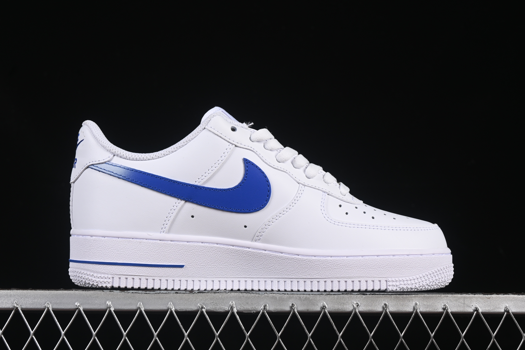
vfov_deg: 17.3
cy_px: 176
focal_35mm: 79
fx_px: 1152
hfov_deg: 25.7
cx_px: 257
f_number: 8
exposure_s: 1/100
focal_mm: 50
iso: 160
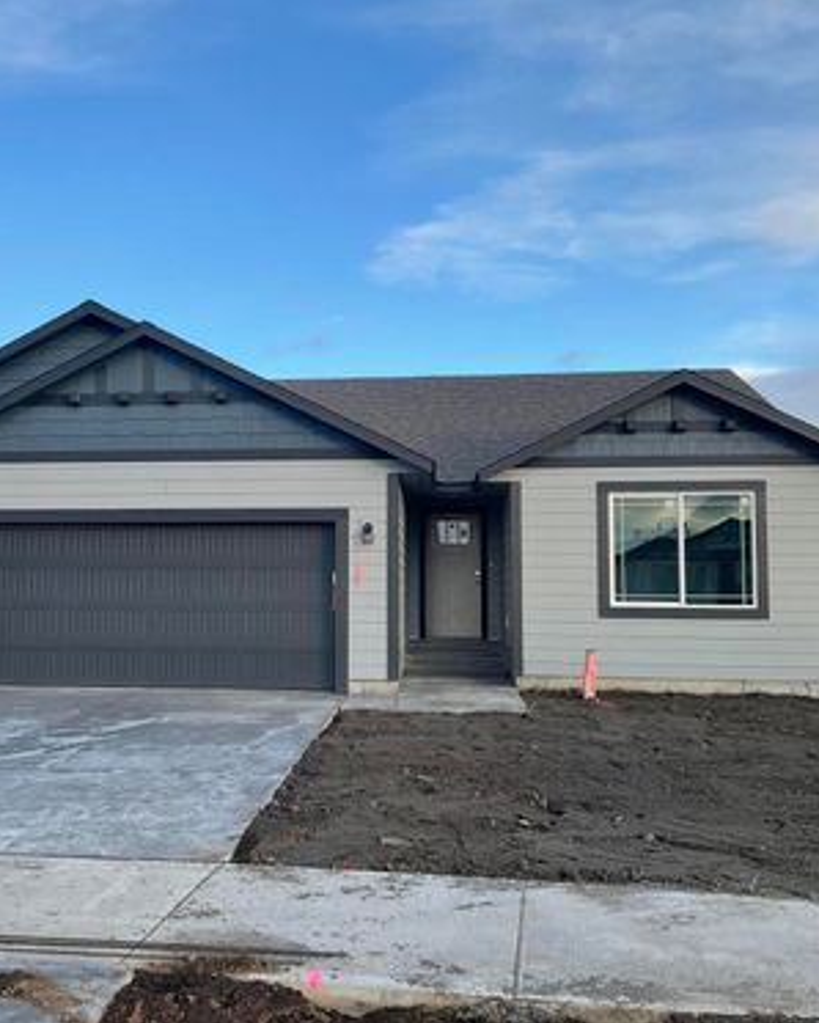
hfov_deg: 38.8
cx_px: 283
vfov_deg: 47.9
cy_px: 510
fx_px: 1150
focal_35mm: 38
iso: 25
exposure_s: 1/435
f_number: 1.8
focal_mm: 3
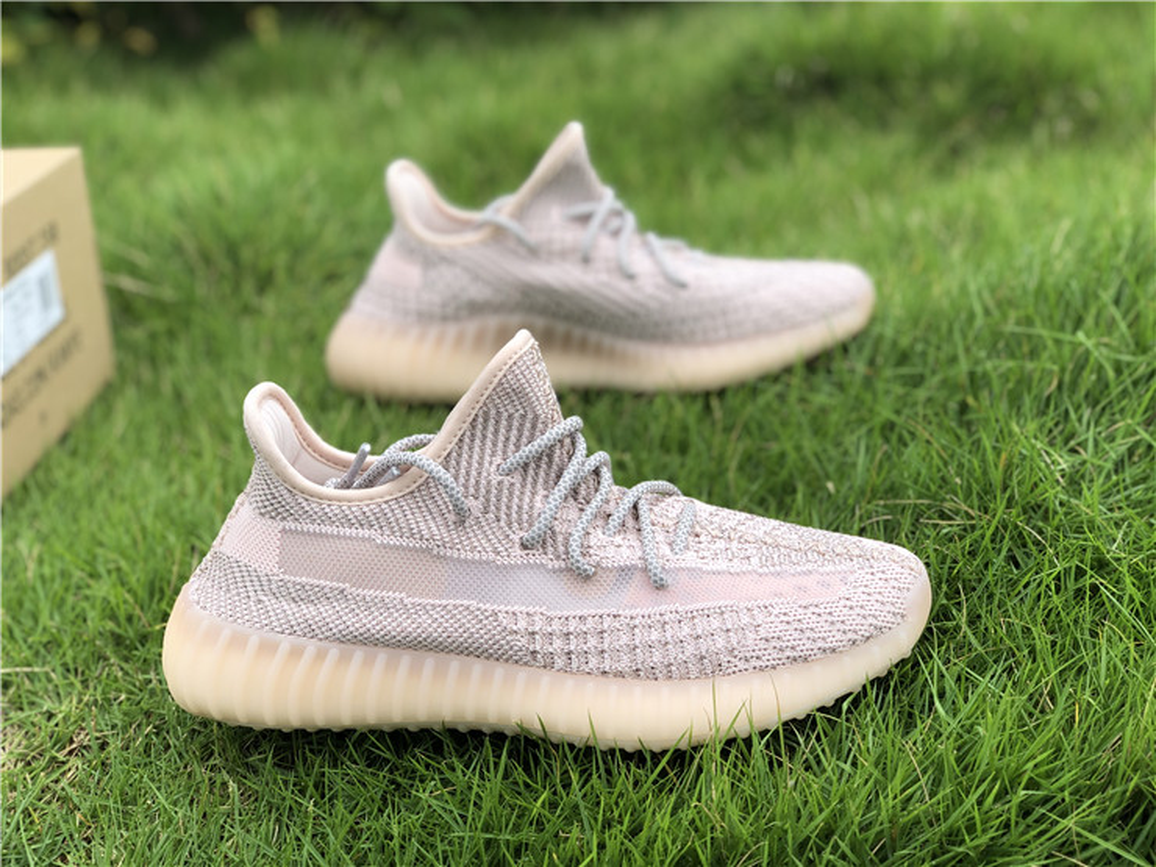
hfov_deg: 36.8
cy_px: 434
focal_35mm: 52
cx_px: 578
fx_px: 1737
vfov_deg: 28.0
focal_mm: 6
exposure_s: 1/640
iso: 16
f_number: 2.4
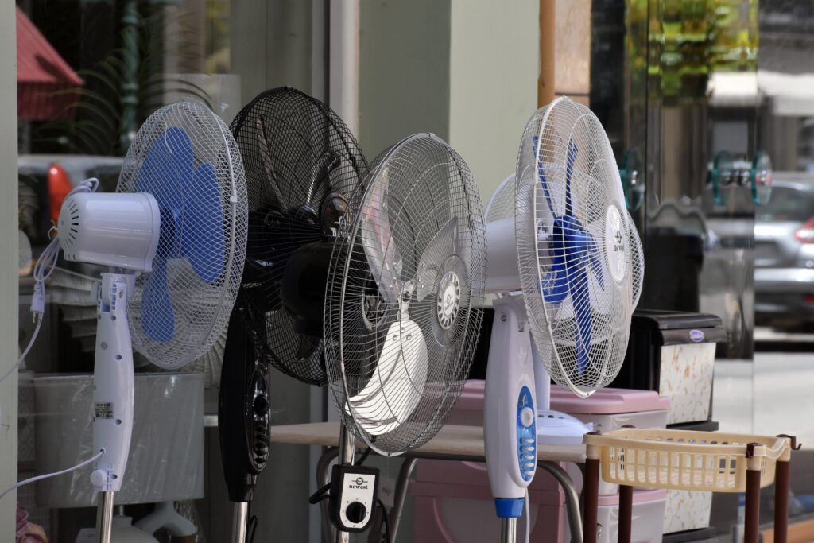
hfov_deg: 10.2
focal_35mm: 202
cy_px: 272
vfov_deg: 6.8
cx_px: 407
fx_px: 4579
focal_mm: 135
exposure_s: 1/400
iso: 1000
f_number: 10
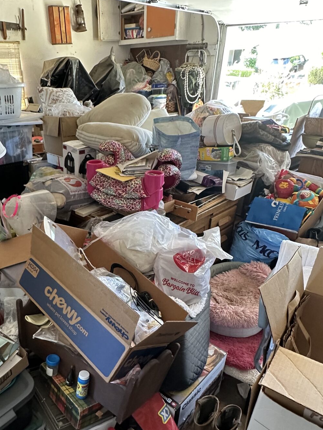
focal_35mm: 27
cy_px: 244
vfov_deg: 65.0
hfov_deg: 50.3
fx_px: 336
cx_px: 103
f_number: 2.2
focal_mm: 2.22
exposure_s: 1/60
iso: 320
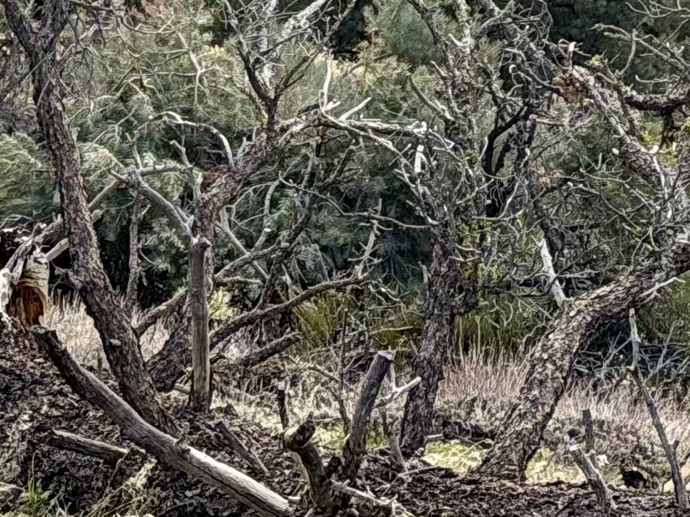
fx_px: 4684
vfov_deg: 6.1
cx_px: 23
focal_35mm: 235
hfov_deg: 8.4
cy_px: -693
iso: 100
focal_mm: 6.76
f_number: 1.78
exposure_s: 1/2208
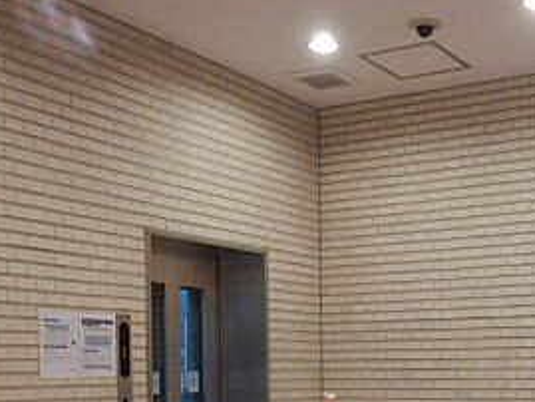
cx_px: 451
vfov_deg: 24.6
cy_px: 392
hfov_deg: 32.5
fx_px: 881
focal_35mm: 57
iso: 125
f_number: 2.8
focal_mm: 4.3
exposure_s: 1/30
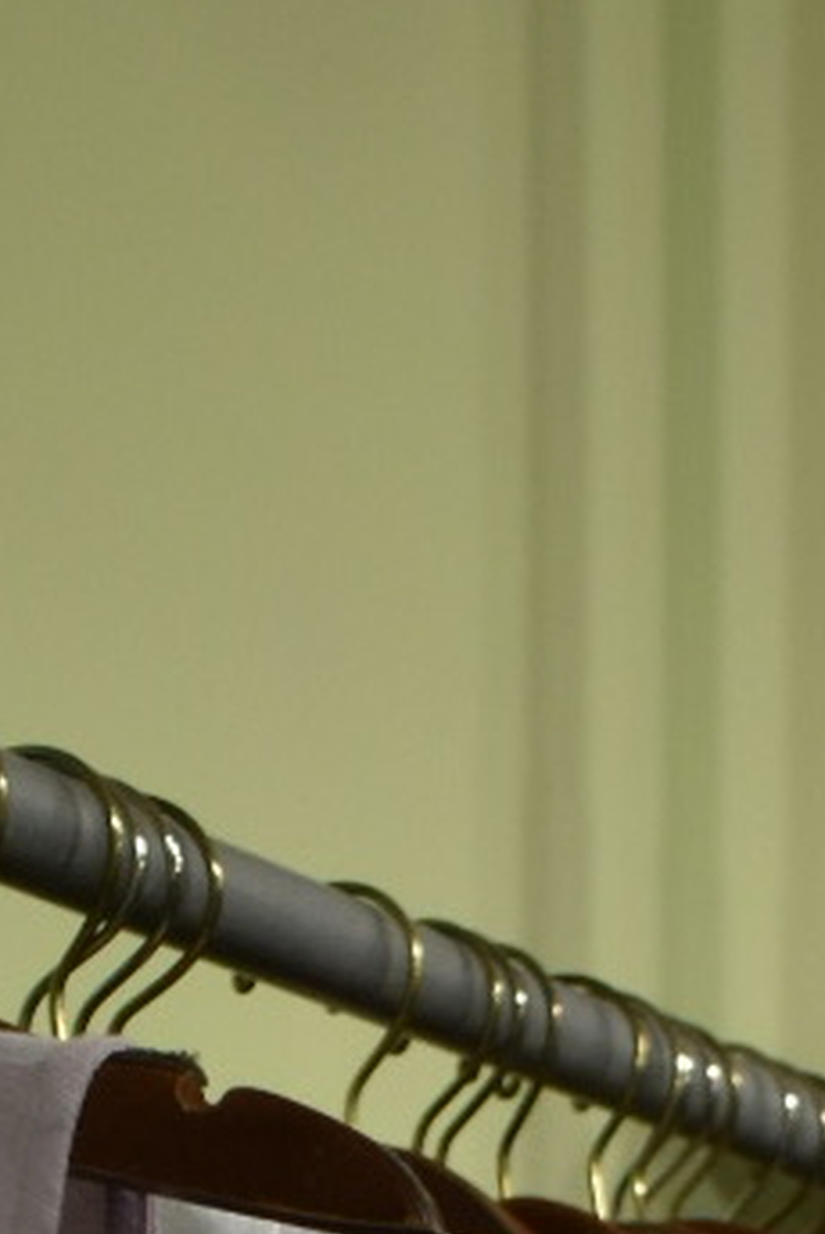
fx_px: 4357
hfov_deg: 10.8
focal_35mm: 127
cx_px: 703
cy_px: 2289
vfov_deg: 14.1
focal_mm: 18
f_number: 3.5
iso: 800
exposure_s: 1/160
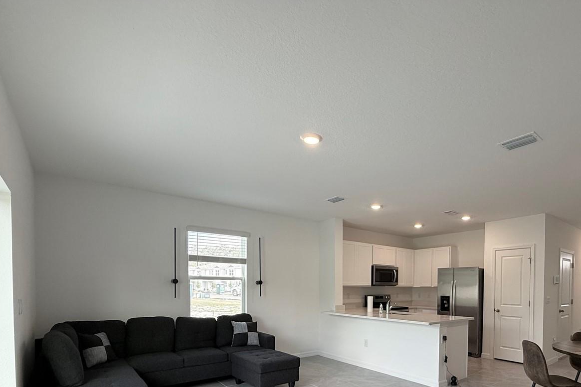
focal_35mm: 20
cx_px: 360
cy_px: 295
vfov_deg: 58.4
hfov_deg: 82.5
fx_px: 323
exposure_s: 1/120
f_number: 2.2
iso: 125
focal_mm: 2.22
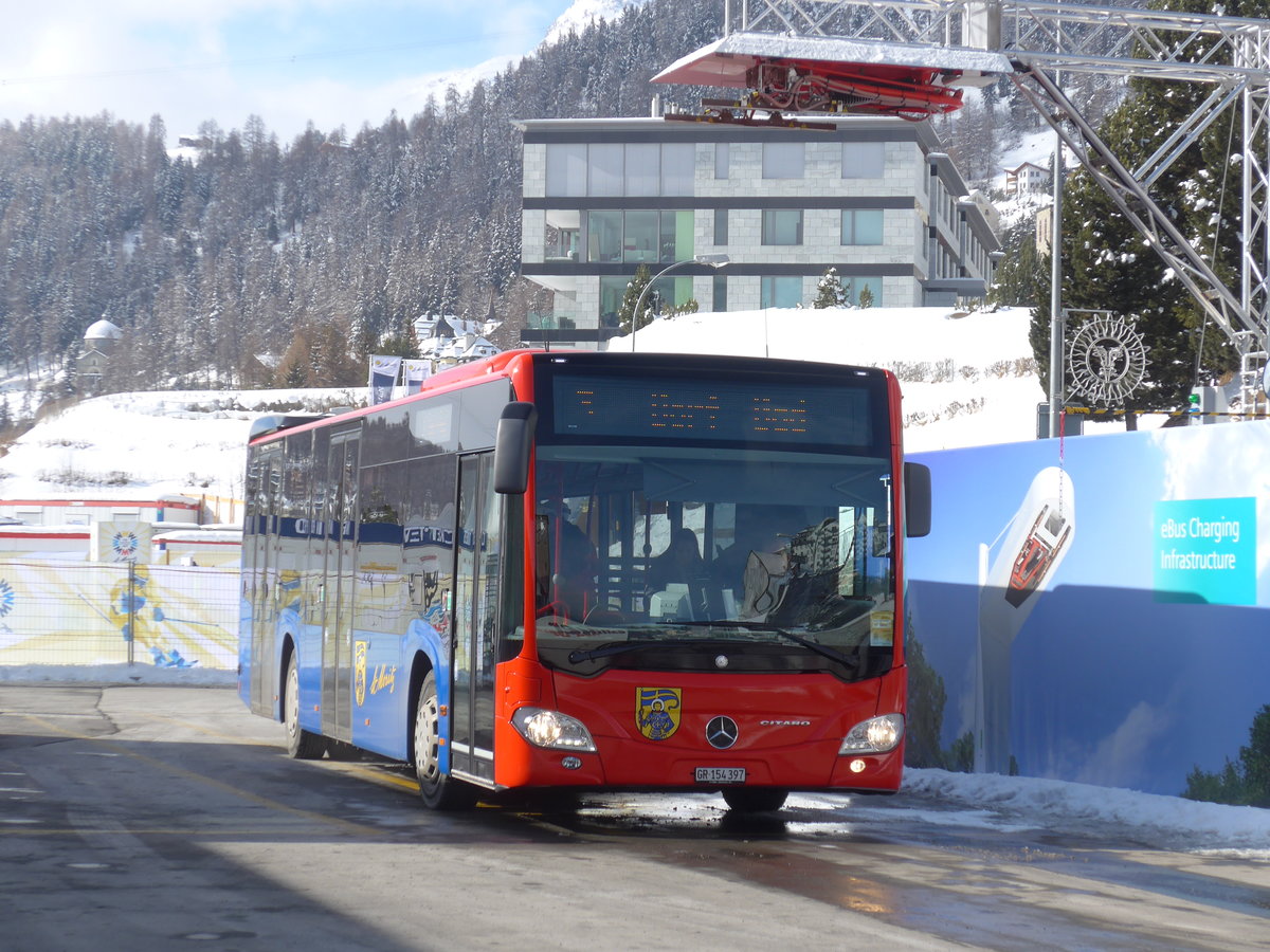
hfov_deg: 21.8
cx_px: 635
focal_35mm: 90
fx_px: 3302
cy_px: 476
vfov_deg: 16.4
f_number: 4.6
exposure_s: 1/500
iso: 80
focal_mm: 18
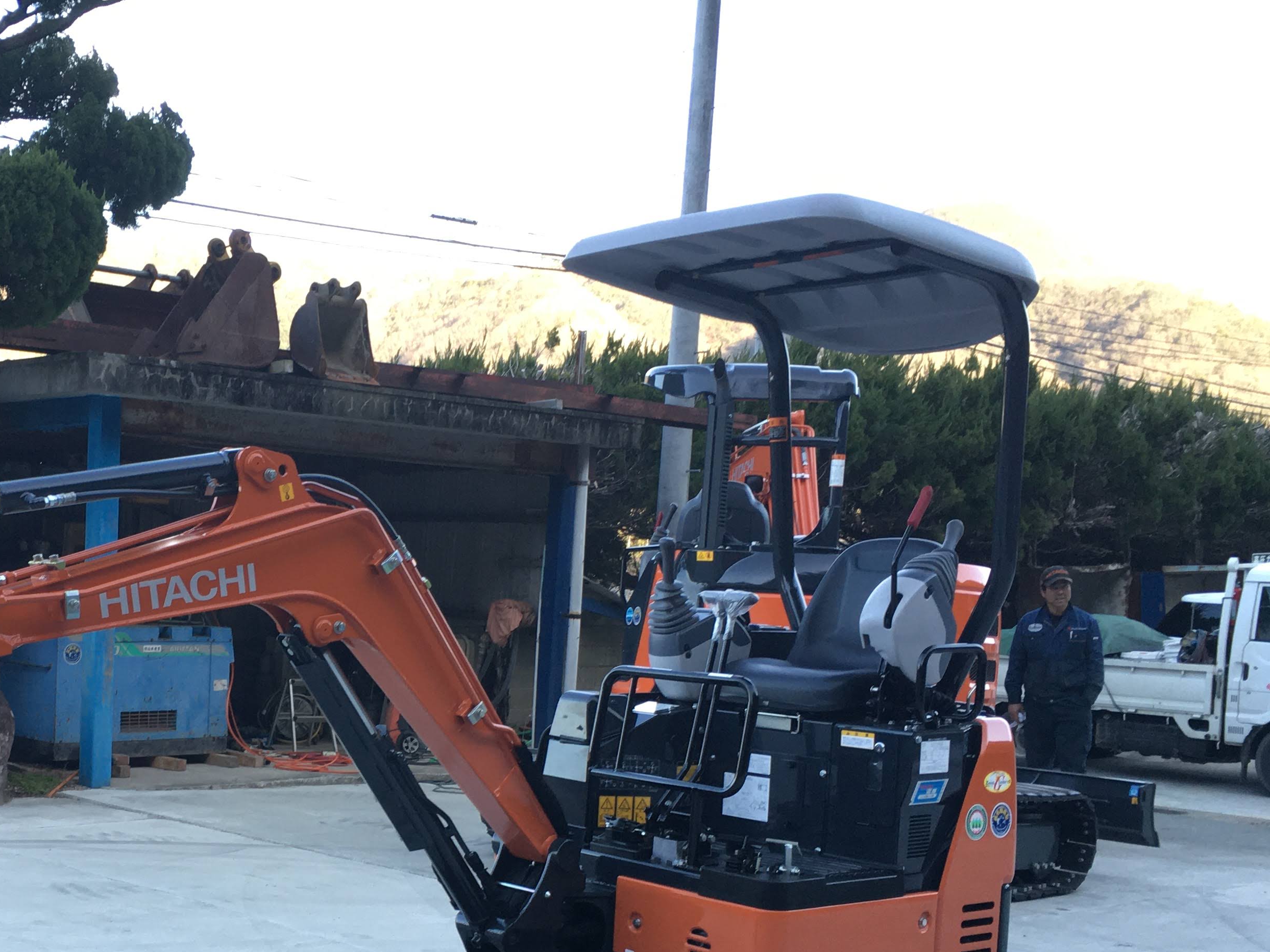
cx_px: 245
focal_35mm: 48
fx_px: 1761
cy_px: 712
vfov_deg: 29.8
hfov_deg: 38.1
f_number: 2.2
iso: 40
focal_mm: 4.15
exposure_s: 1/120
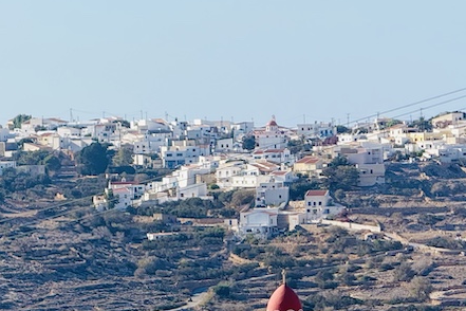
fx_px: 3663
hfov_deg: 7.3
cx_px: 409
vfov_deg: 4.8
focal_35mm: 283
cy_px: 306
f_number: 2.8
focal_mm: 15.66
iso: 64
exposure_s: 1/1916
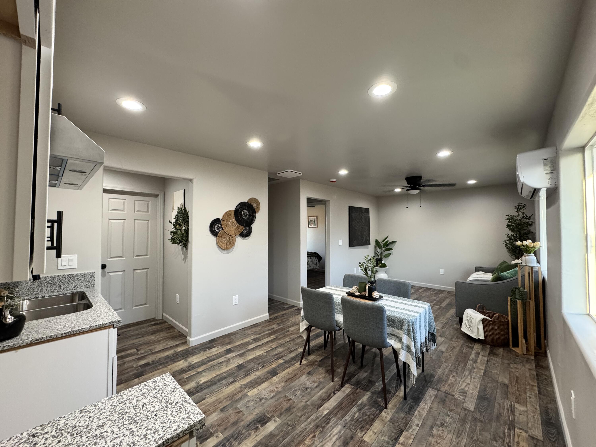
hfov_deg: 102.1
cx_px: 298
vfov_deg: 85.7
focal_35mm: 14
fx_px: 241
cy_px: 224
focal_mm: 2.22
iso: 250
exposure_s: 1/60
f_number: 2.2
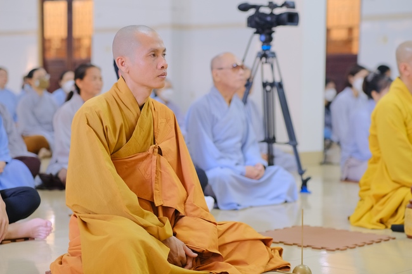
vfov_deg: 16.3
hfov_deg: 24.2
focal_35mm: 84
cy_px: 137
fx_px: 961
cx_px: 206
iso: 1600
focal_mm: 56
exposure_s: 1/100
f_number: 2
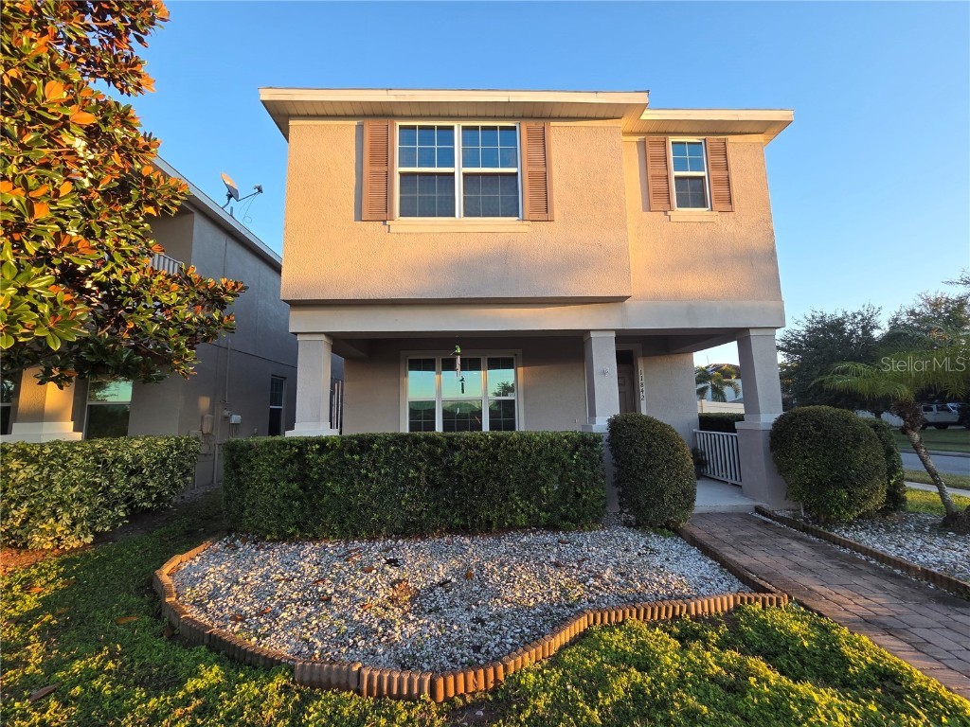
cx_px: 485
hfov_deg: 106.2
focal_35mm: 13
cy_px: 364
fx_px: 364
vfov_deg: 89.9
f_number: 2.2
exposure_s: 1/233
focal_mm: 2.2
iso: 50
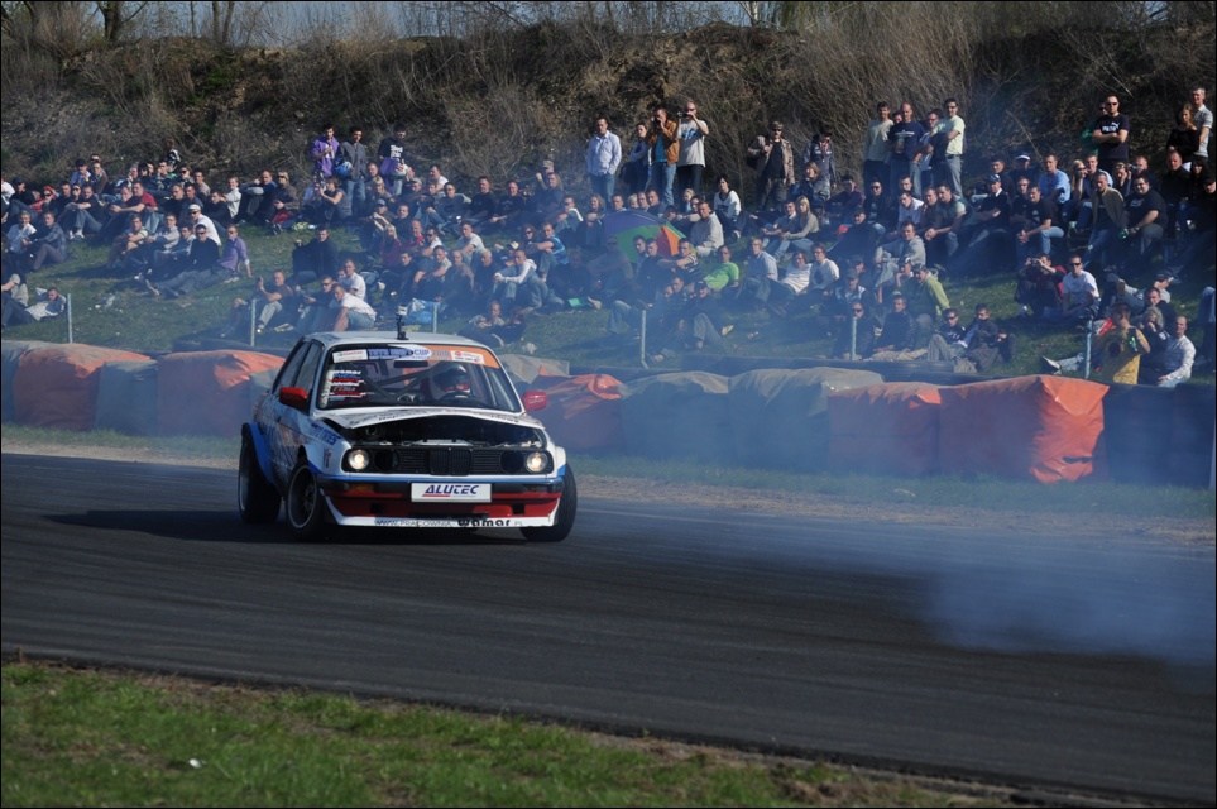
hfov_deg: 11.8
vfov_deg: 7.9
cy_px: 404
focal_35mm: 174
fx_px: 5876
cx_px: 608
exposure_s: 1/1000
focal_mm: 116
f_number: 6.3
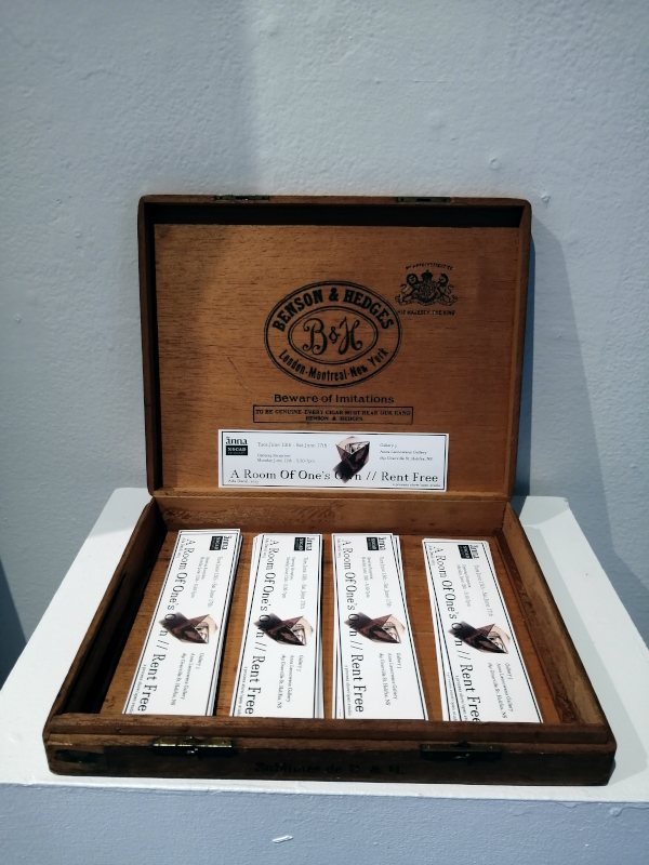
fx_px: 675
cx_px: 324
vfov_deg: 65.3
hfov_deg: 51.4
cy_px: 432
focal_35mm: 27
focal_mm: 3.62
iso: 100
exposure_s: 1/30
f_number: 1.8
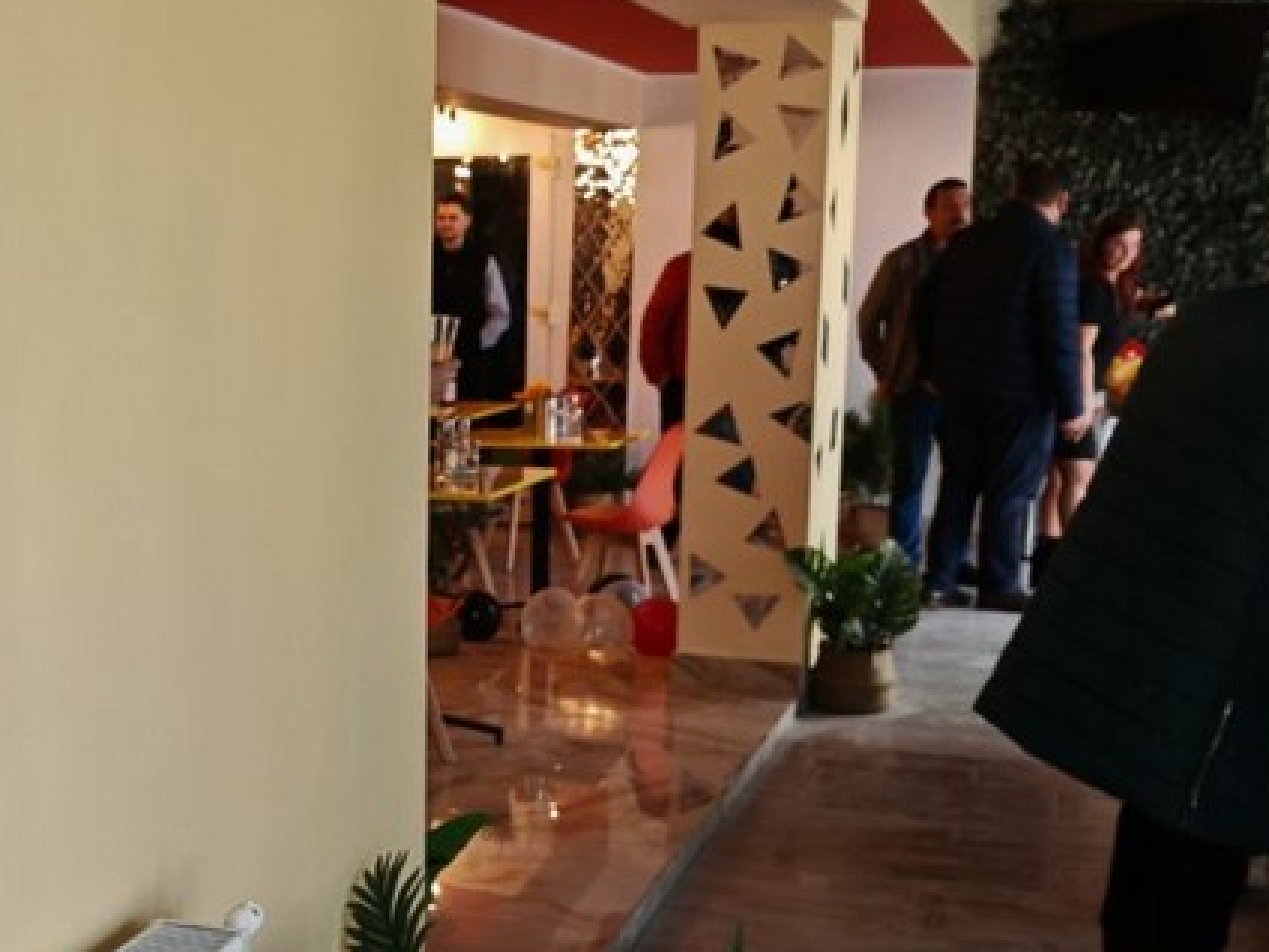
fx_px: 1870
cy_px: 596
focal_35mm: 51
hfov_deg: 36.4
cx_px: 284
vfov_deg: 28.5
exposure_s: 1/280
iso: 320
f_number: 2
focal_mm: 6.83
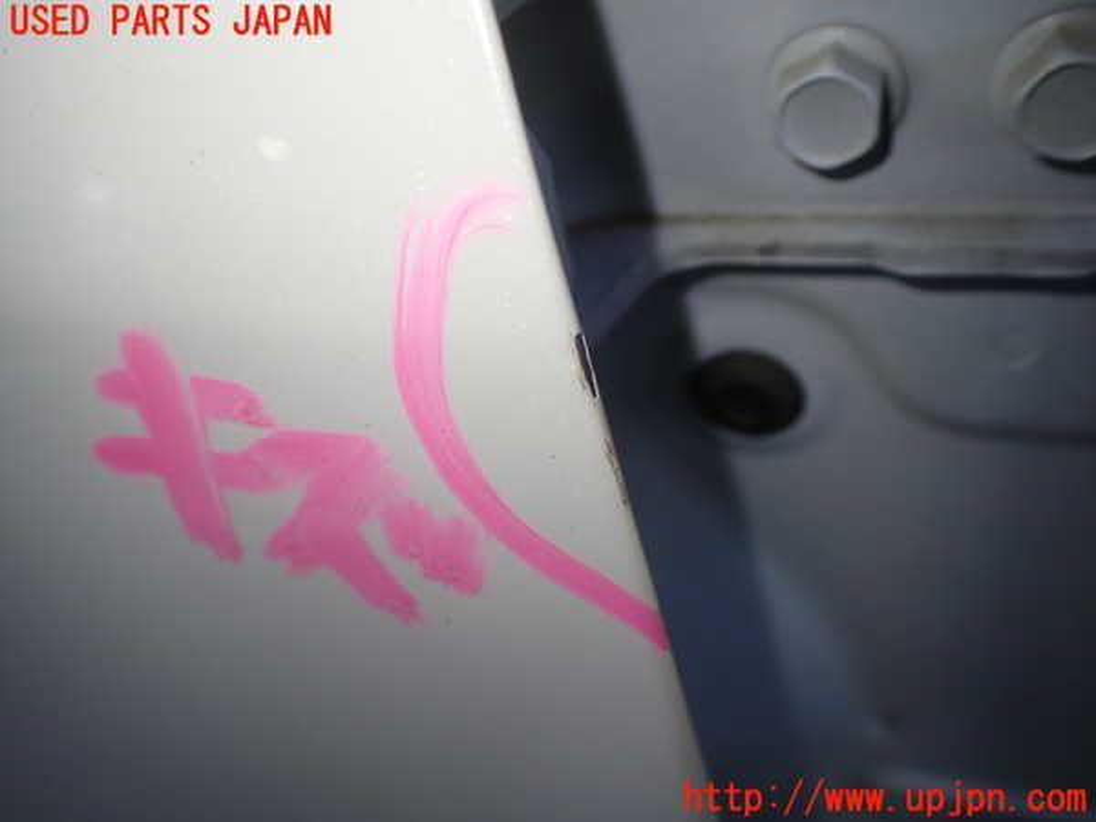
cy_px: 411
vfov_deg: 46.8
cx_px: 548
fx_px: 950
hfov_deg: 60.0
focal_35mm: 30
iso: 200
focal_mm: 5.4
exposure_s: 1/125
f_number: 2.3
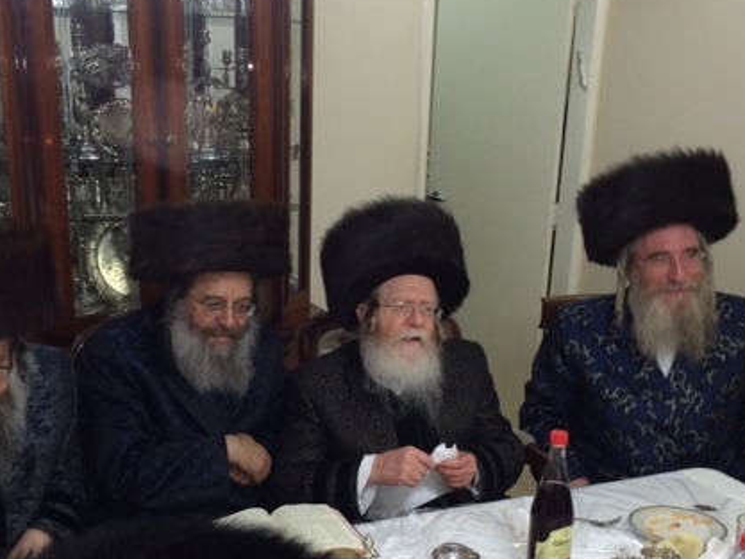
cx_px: 341
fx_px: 990
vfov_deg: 31.1
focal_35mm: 46
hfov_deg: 41.2
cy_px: 402
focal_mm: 4.12
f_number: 2.2
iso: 64
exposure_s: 1/30
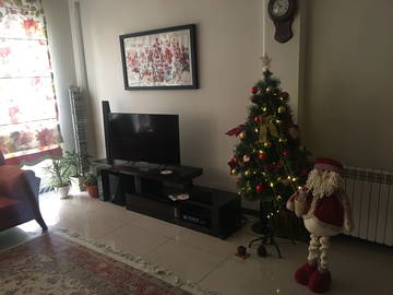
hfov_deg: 61.7
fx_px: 329
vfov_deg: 48.2
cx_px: 196
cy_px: 148
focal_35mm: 29
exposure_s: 1/17
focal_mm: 4.15
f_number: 2.2
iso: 100
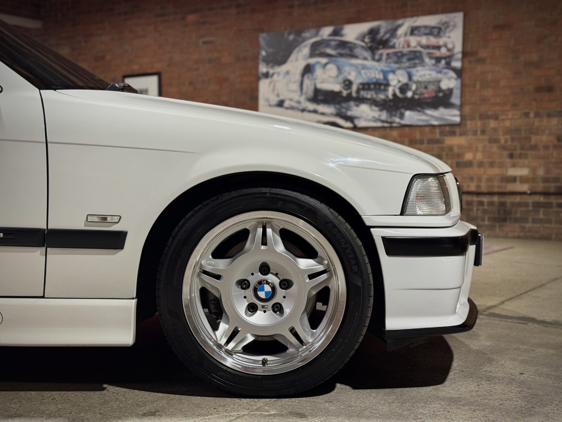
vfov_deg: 30.3
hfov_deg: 39.7
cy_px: 211
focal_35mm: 48
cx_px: 281
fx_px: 779
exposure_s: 1/50
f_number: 1.78
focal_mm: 6.76
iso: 200
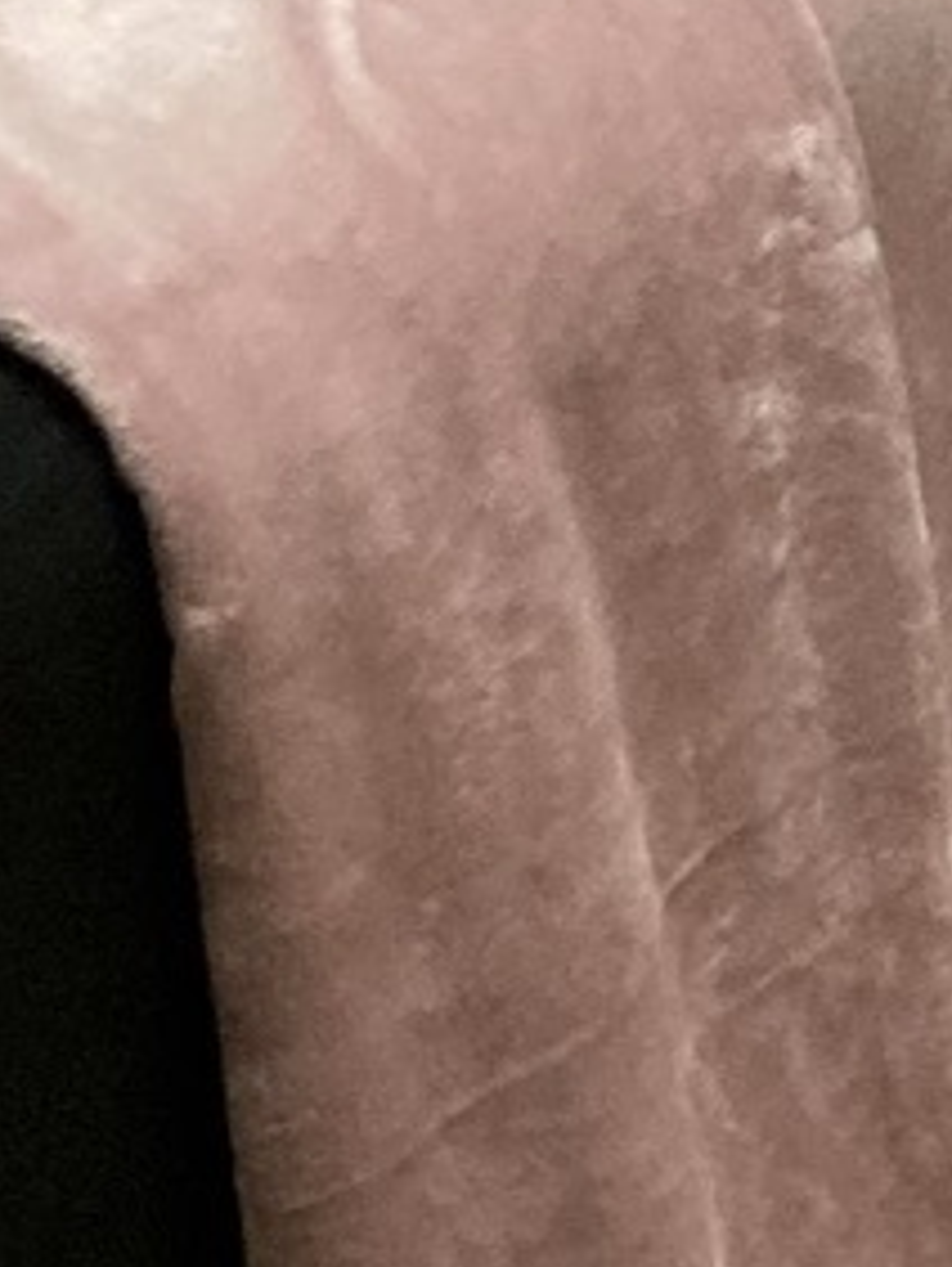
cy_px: -1501
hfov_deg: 7.0
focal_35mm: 203
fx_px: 7433
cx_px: 2003
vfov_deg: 9.0
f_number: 1.8
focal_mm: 3.99
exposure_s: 1/60
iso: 250
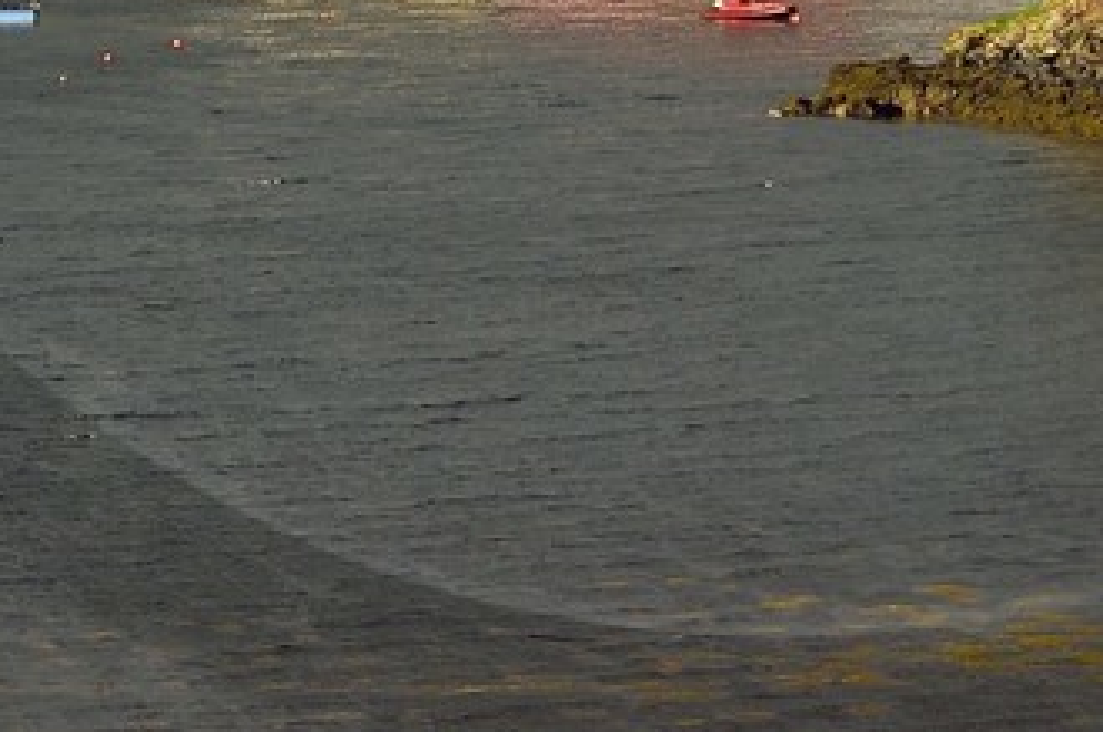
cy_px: -588
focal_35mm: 301
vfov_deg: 4.5
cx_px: 789
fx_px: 9209
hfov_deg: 6.9
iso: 200
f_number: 13
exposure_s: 1/250
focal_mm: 62
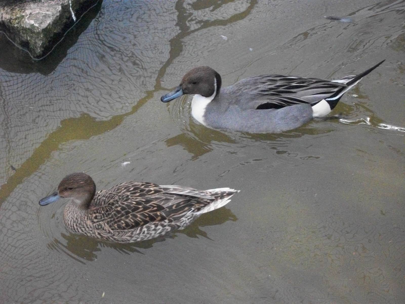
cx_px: 202
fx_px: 1123
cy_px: 152
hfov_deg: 20.4
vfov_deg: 15.4
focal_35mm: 96
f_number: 5.2
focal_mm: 17.1
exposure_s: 1/500
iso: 800
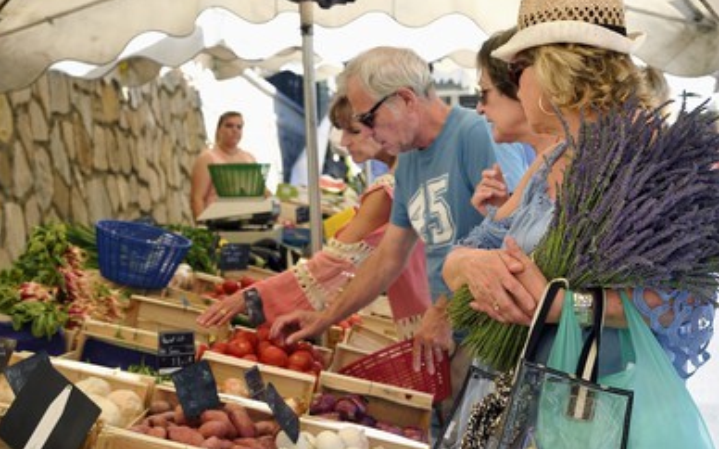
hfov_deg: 32.0
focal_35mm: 64
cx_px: 372
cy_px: 239
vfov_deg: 20.3
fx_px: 1253
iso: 200
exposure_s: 1/200
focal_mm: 58
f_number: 8
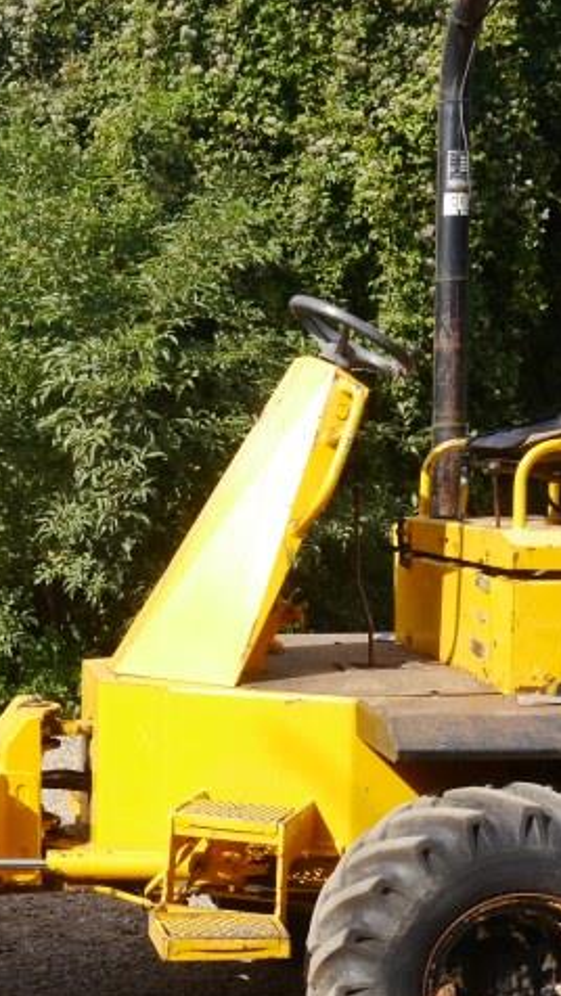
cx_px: -33
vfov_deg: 28.2
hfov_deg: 15.7
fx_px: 1982
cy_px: 552
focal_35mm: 75
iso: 160
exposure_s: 1/320
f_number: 7.1
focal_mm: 16
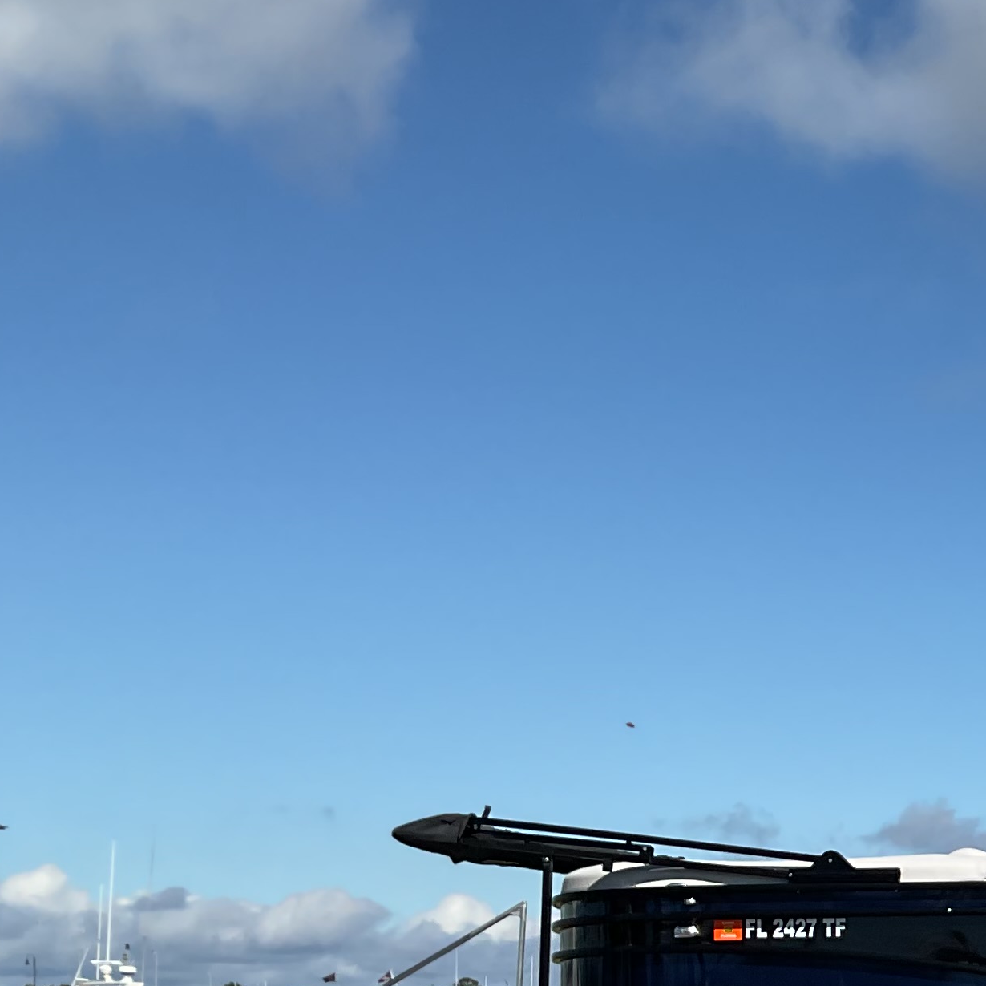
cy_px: 972
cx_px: 1465
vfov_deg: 20.0
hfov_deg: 18.4
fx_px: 2707
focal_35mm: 84
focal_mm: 3
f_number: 1.8
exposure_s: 1/3125
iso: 16
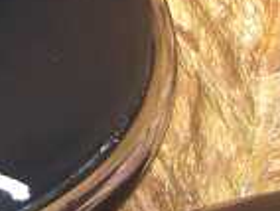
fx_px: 1734
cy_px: -195
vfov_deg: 6.8
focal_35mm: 214
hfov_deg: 8.8
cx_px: -268
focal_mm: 6.3
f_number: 3.1
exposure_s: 1/60
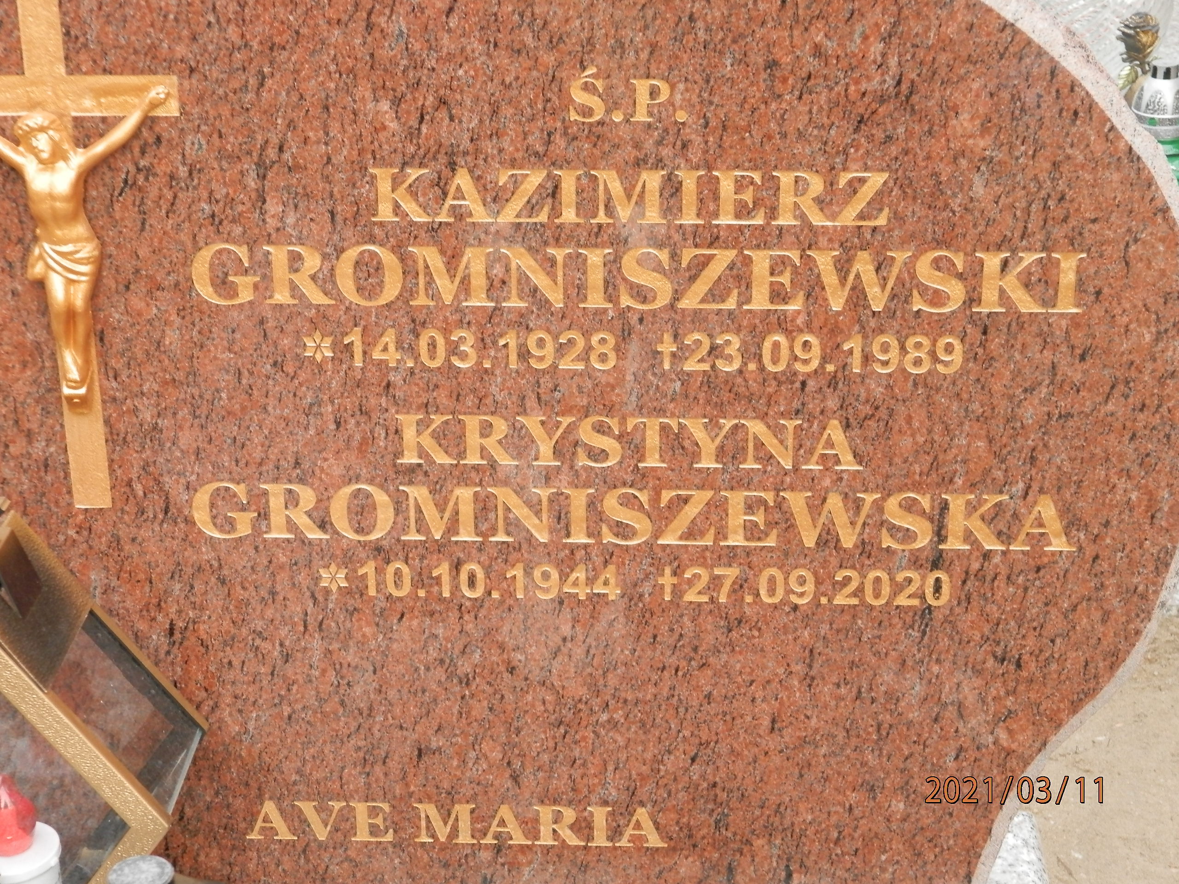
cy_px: 442
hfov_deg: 28.6
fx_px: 2316
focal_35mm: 68
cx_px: 590
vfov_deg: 21.6
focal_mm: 12.2
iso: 200
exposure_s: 1/30
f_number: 4
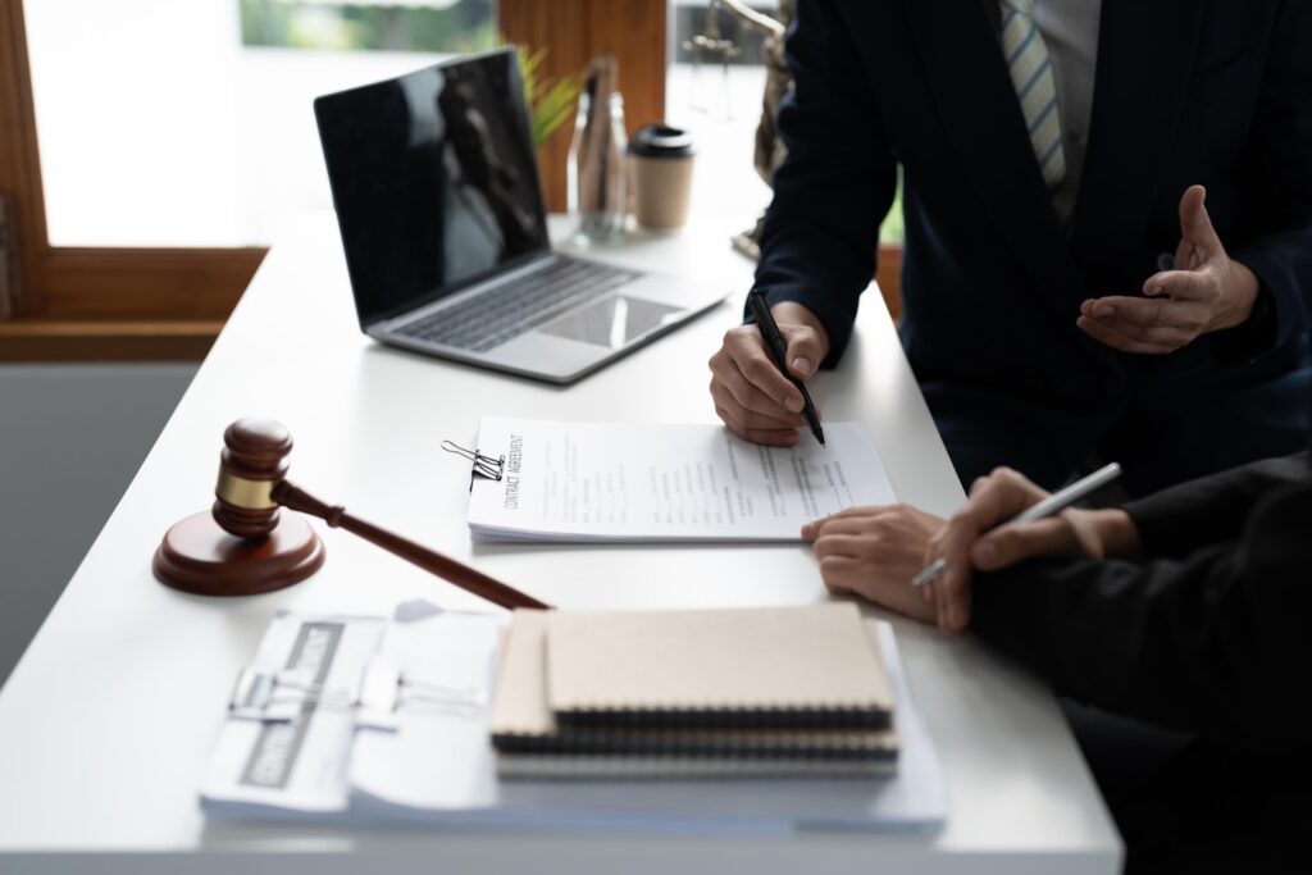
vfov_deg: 27.0
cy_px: 438
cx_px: 656
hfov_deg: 39.6
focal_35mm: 50
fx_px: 1822
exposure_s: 1/160
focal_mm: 50
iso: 100
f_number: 2
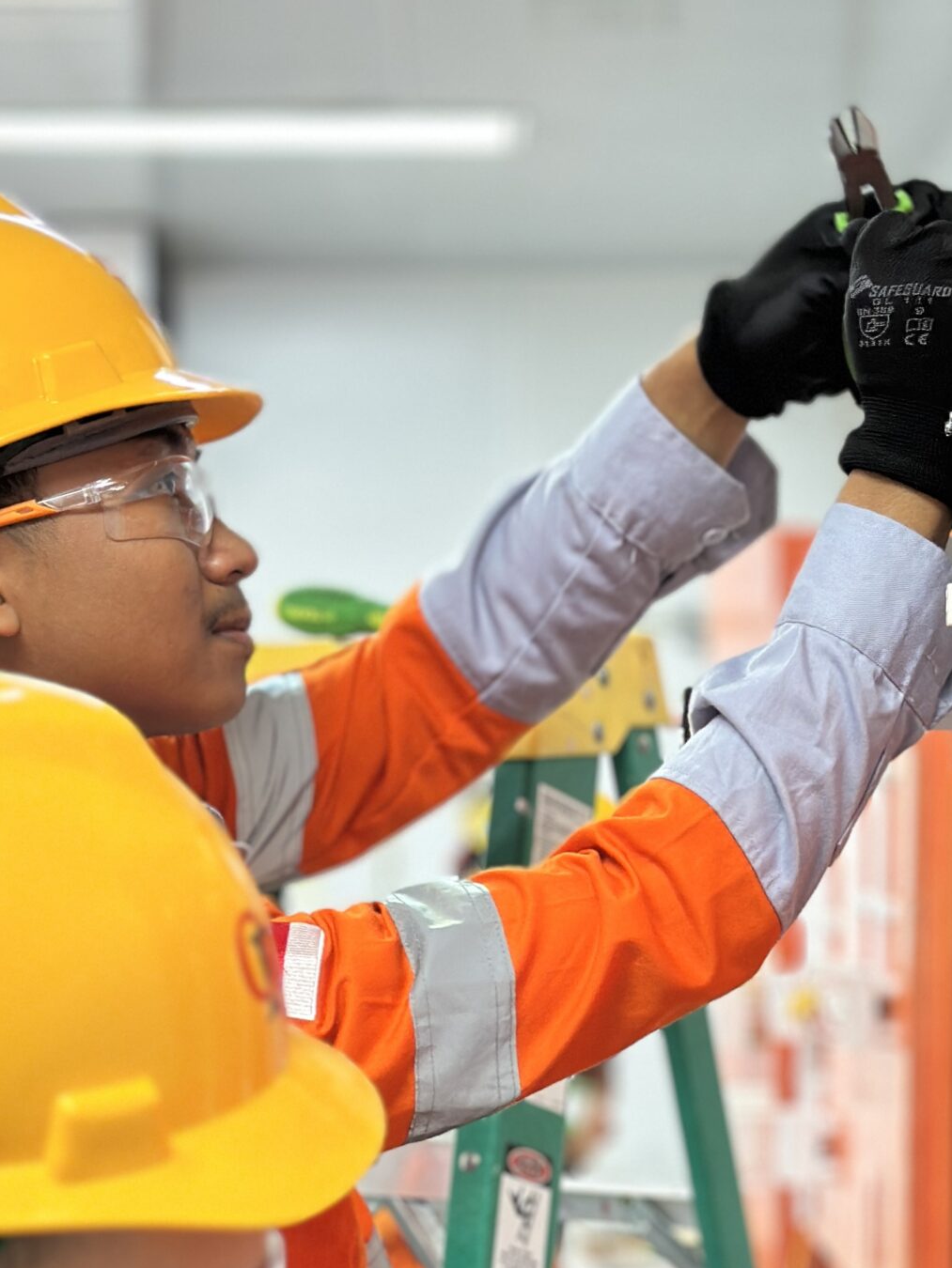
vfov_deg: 21.3
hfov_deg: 16.2
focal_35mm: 91
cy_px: 954
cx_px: 525
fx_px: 3336
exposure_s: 1/50
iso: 250
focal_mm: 6.86
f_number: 1.78
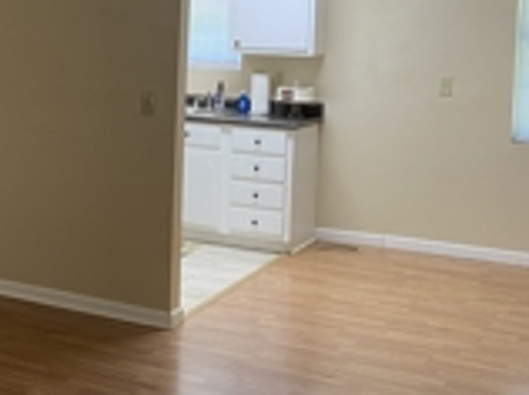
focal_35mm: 66
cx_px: 33
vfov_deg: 22.0
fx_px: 1007
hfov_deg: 28.1
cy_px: 94
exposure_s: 1/60
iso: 100
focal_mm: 4.25
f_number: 1.8
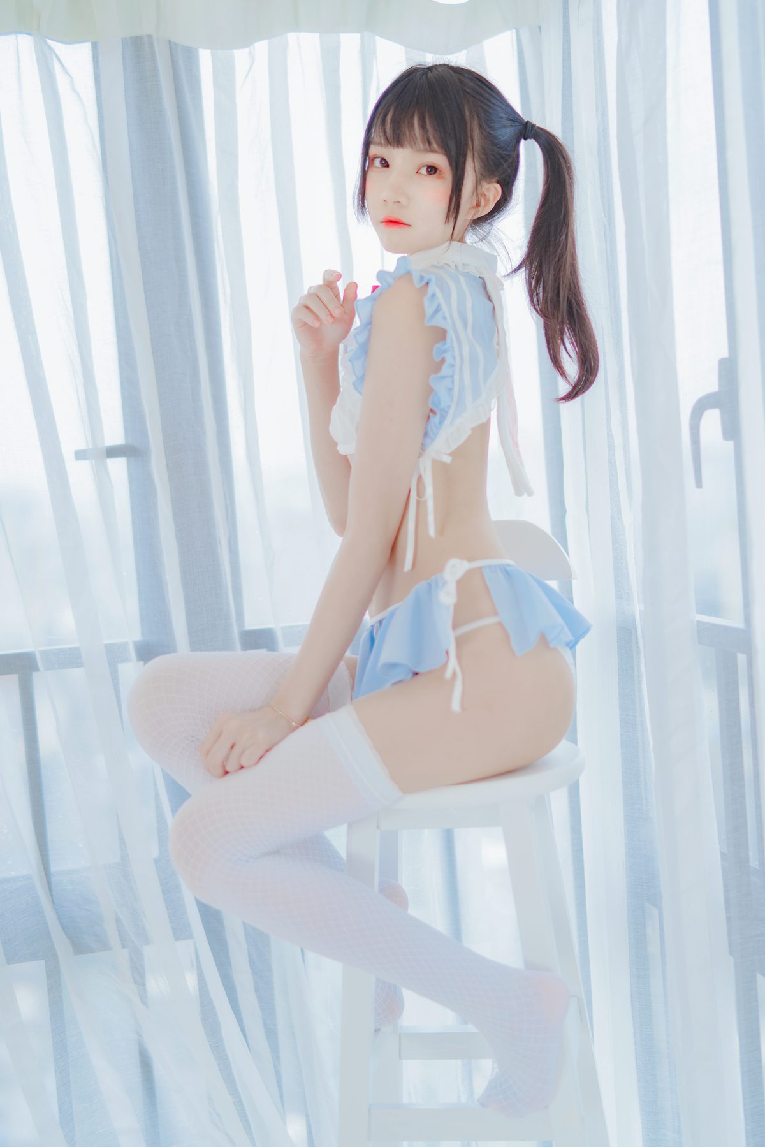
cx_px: 382
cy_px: 574
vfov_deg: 39.6
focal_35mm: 50
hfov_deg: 27.0
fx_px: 1593
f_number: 1.4
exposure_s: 1/250
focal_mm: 50
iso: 100
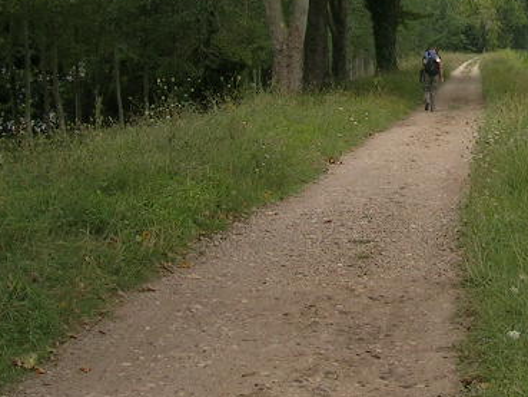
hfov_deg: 19.0
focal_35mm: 97
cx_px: 654
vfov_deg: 14.9
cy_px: -44
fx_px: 1480
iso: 50
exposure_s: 1/181
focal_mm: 5.4
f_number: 4.8
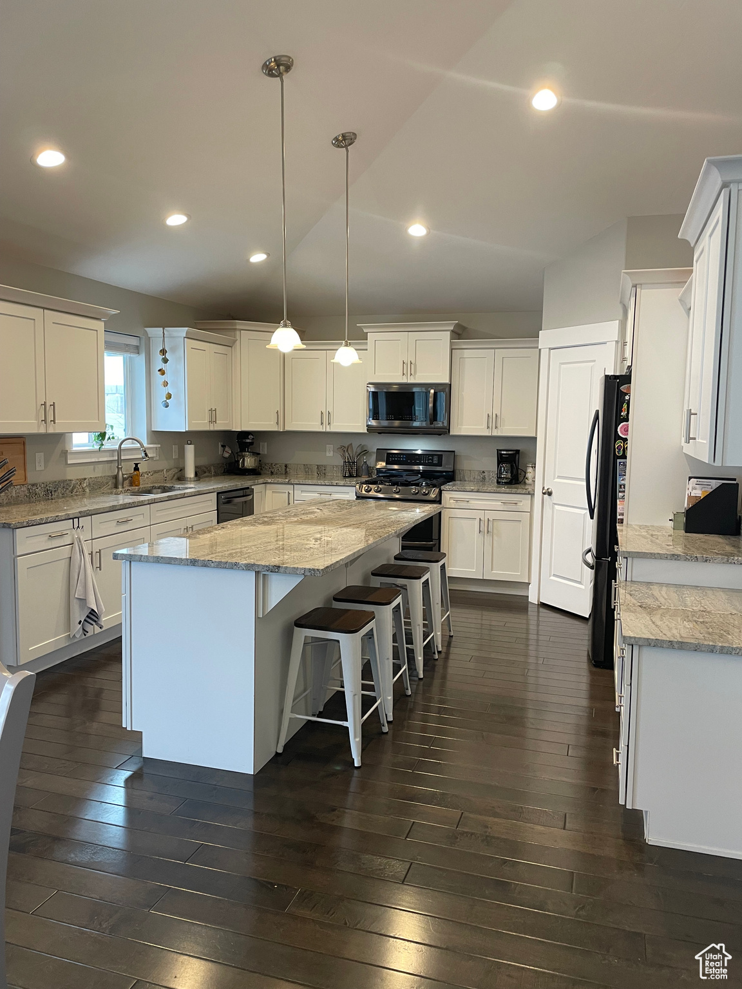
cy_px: 494
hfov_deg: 53.1
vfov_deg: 67.3
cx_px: 371
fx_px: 743
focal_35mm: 26
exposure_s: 1/60
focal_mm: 4.2
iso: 80
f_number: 1.6
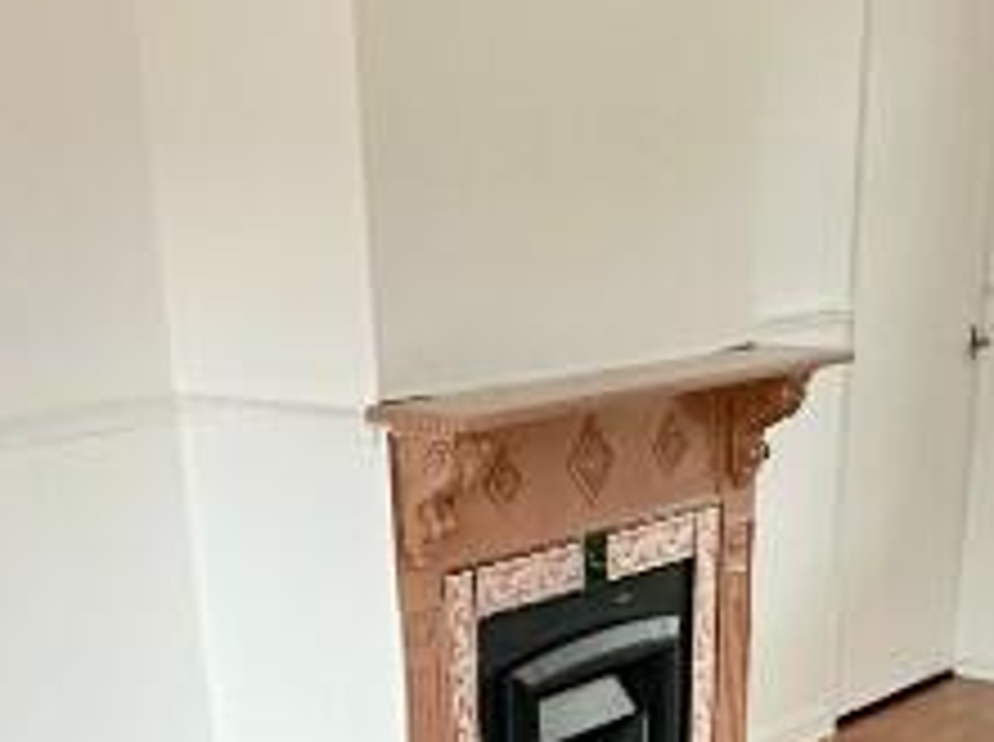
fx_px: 1863
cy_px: 1223
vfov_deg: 18.8
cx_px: 531
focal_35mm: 65
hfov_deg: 29.9
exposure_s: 1/60
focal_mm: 2.22
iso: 500
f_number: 2.2
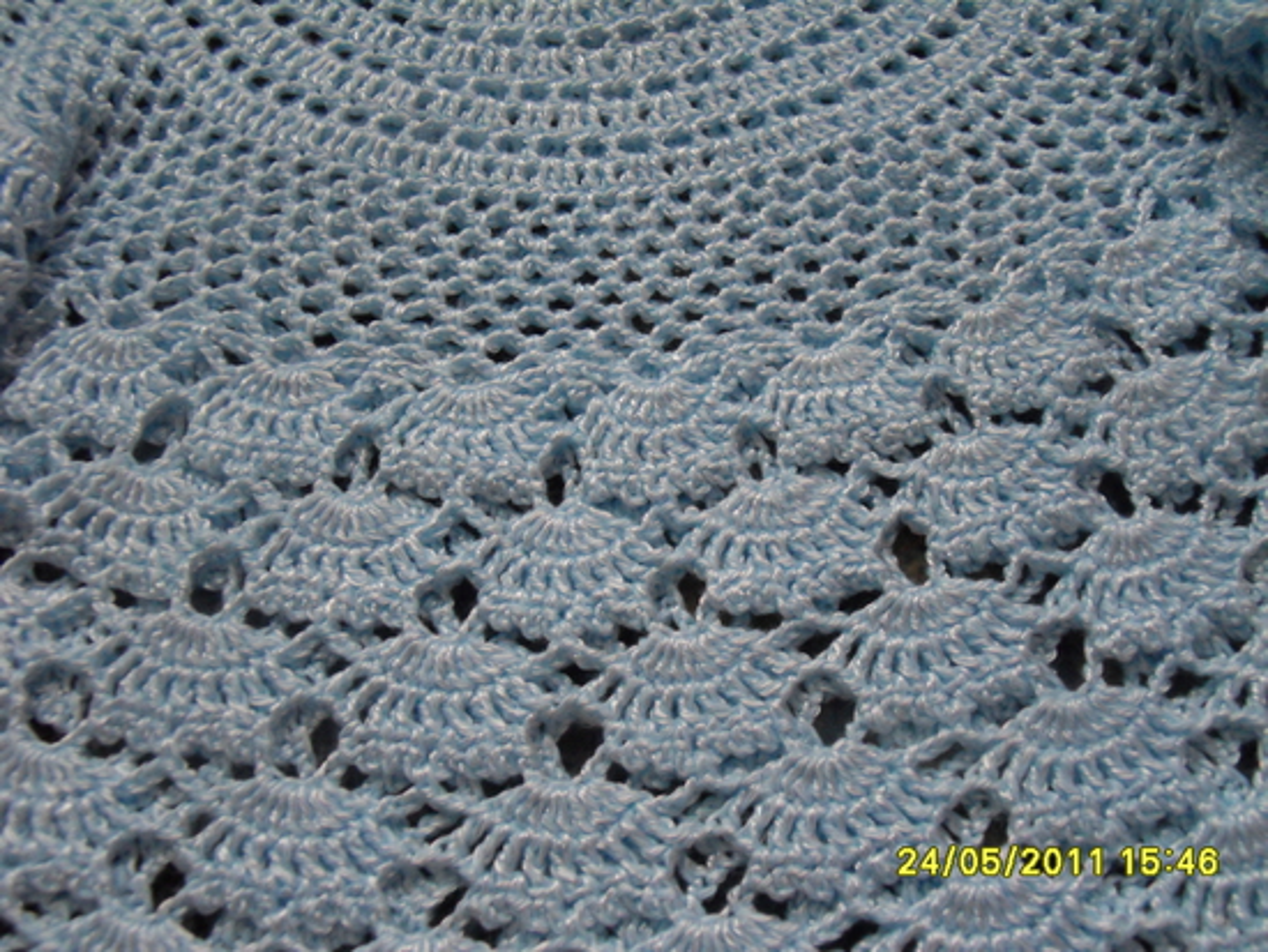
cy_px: 476
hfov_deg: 51.3
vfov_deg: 39.7
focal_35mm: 36
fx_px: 1319
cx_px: 634
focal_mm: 6.3
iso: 400
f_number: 3.9
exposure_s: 1/20
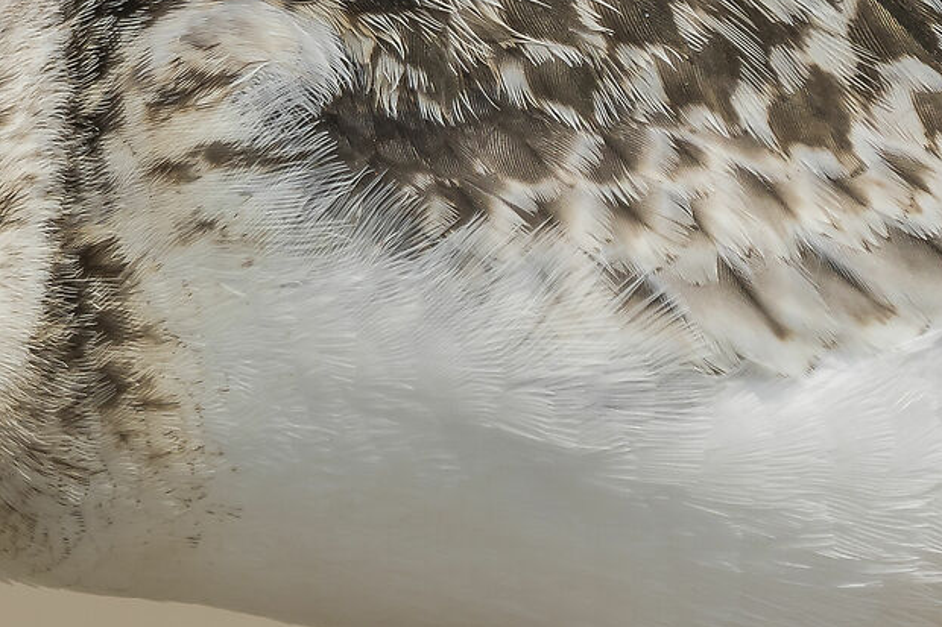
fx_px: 75989
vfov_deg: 0.5
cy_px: 475
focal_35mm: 2905
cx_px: 618
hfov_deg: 0.7
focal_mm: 500
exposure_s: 1/750
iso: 140
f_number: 8
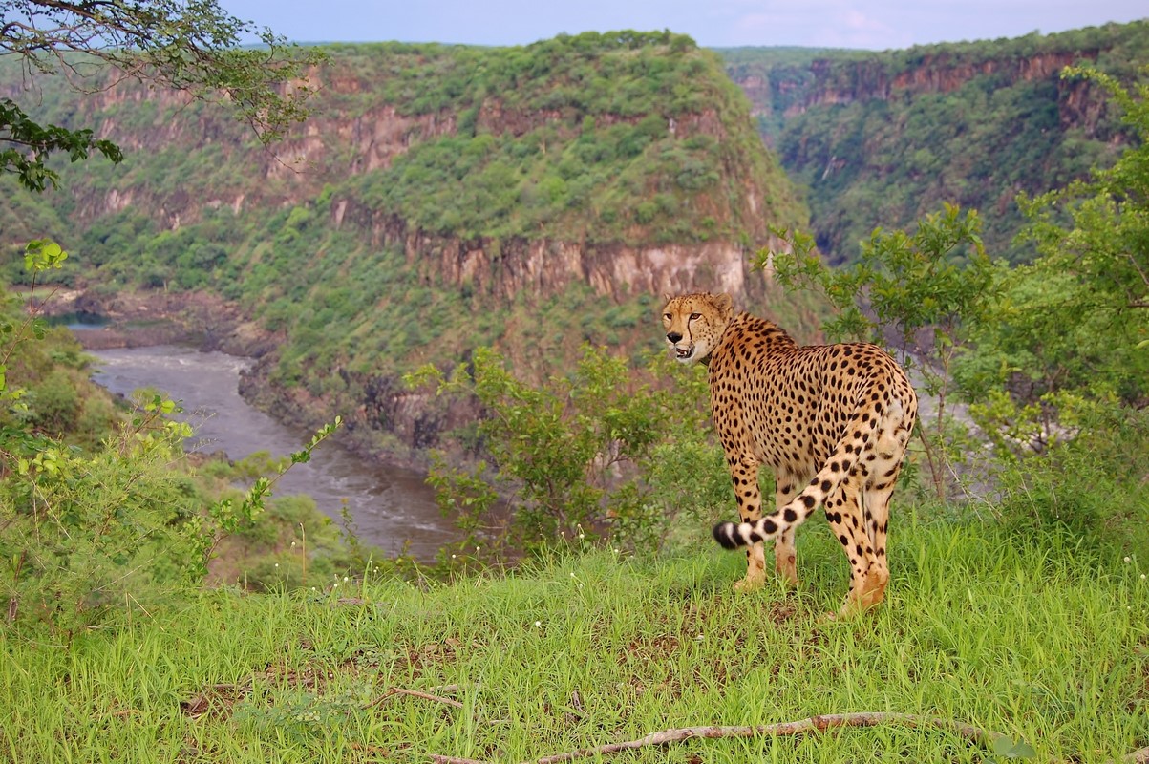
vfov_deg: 23.7
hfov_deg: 35.1
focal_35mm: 57
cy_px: 382
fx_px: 1818
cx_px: 574
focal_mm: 38
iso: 200
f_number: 5.6
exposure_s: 1/250
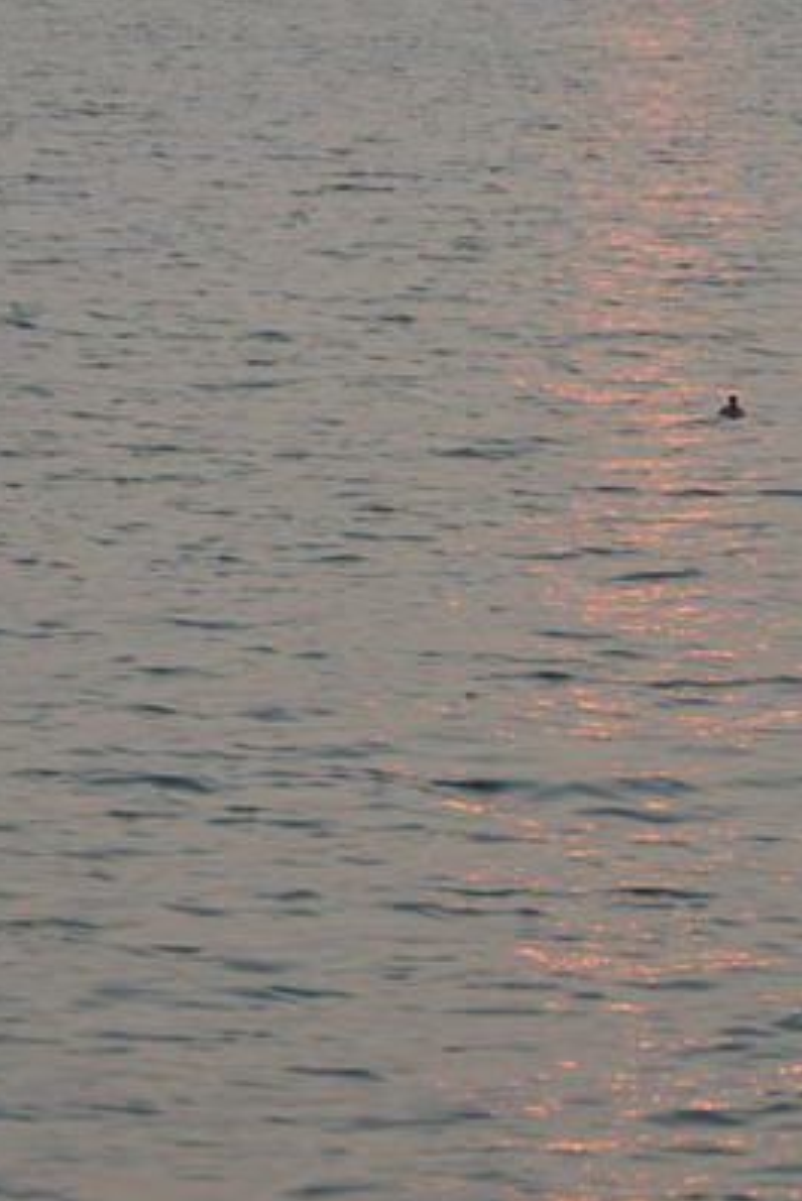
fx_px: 9081
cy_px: 600
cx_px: 599
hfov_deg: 5.1
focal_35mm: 272
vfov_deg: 7.6
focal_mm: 120
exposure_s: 1/640
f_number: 6
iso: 800
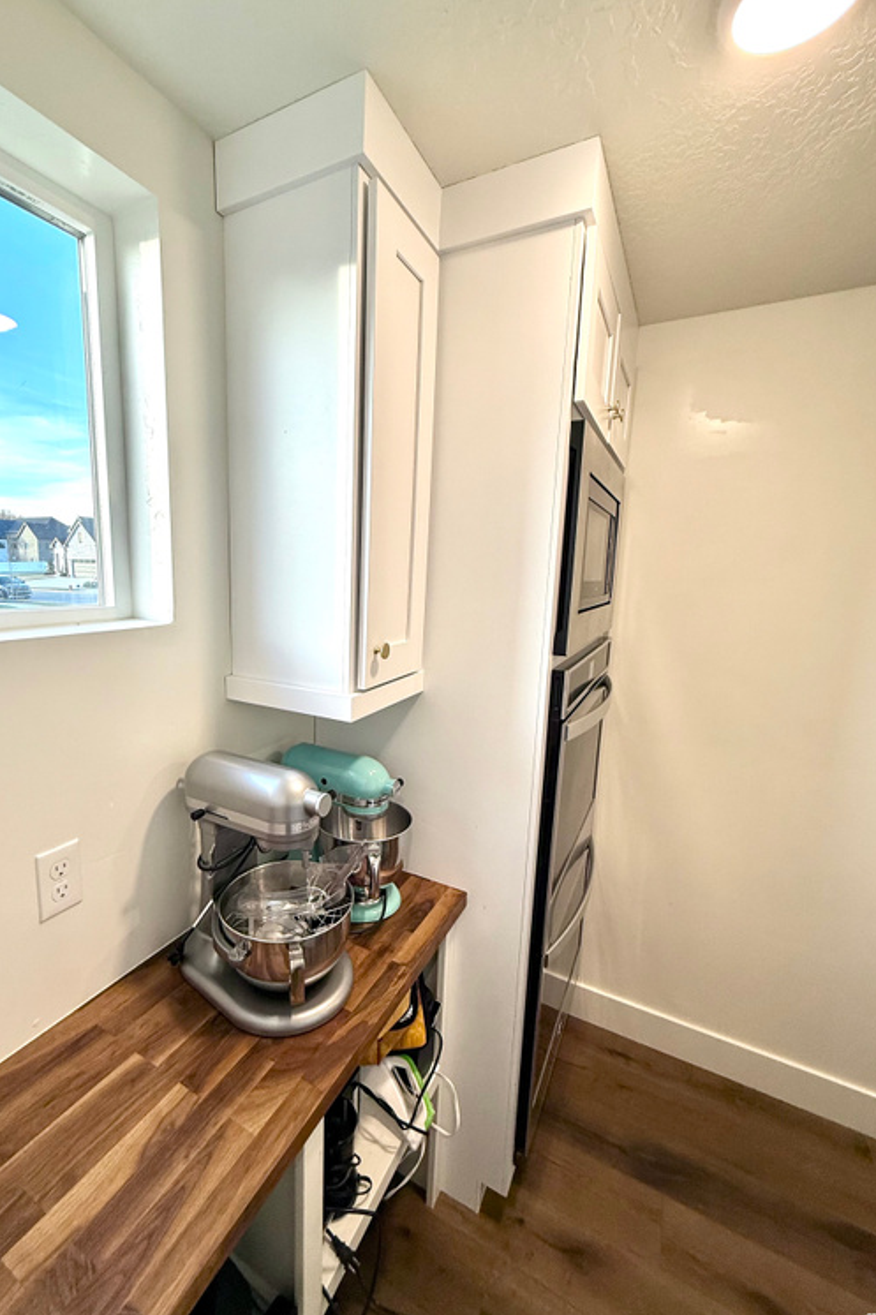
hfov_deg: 76.9
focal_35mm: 15
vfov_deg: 100.4
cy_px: 663
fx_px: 548
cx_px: 379
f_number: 2.2
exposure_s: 1/120
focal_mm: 2.22
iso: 80
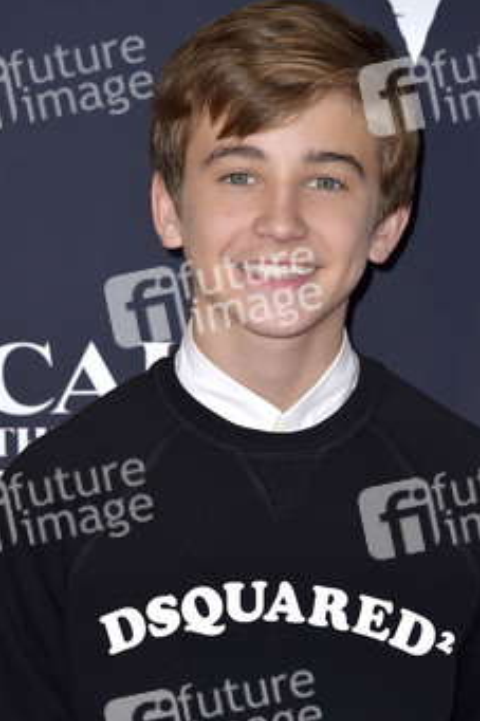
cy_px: 404
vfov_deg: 9.2
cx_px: 276
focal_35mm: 223
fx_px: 4464
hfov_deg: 6.2
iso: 320
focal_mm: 190
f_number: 7.1
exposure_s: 1/250
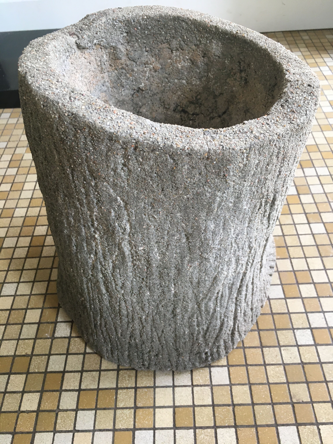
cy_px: 222
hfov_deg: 48.2
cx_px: 166
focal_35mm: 29
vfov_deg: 61.7
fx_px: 372
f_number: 2.2
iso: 64
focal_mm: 4.15
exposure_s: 1/33
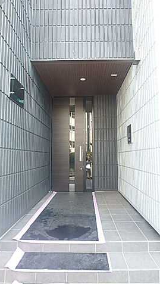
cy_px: 142
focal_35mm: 23
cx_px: 90
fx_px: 173
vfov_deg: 78.7
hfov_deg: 49.5
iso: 160
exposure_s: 1/60
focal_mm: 3.7
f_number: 3.5
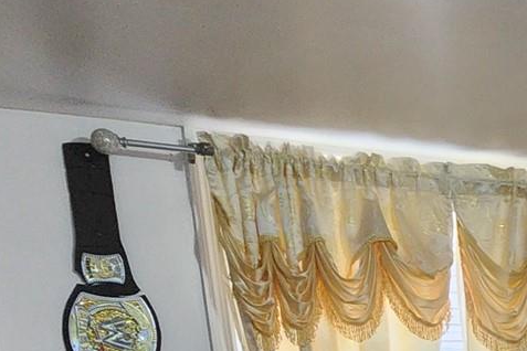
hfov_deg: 26.6
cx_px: 757
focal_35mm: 58
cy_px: 517
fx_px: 849
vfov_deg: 20.3
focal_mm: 2.2
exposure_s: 1/60
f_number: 2.2
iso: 320
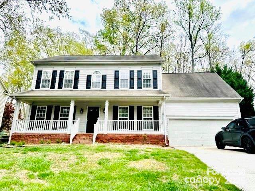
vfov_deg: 56.8
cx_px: 128
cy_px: 96
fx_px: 177
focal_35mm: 24
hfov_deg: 71.6
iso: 80
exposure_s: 1/2299
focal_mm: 6.86
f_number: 1.78
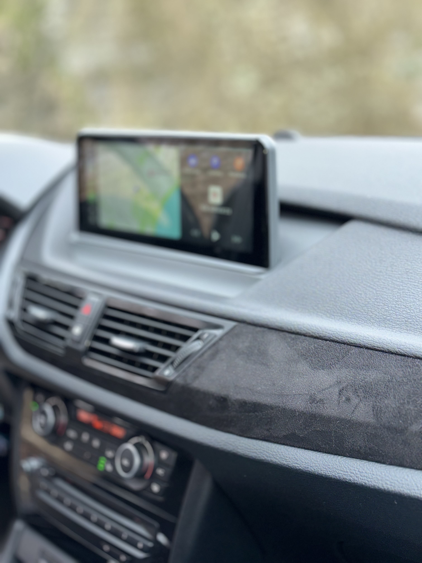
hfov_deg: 30.3
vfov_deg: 39.7
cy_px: 282
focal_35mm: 48
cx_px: 211
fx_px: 780
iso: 64
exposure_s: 1/48
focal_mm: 6.86
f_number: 1.78
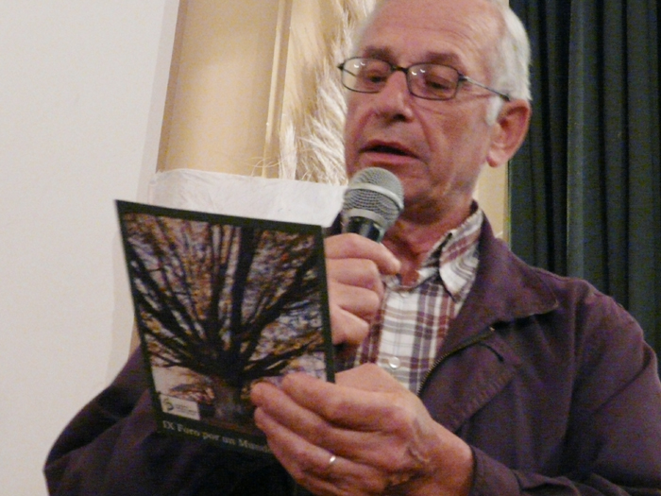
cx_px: 330
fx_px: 1298
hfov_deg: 28.6
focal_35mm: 68
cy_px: 248
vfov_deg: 21.6
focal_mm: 8.8
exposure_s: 1/10
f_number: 3.2
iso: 800
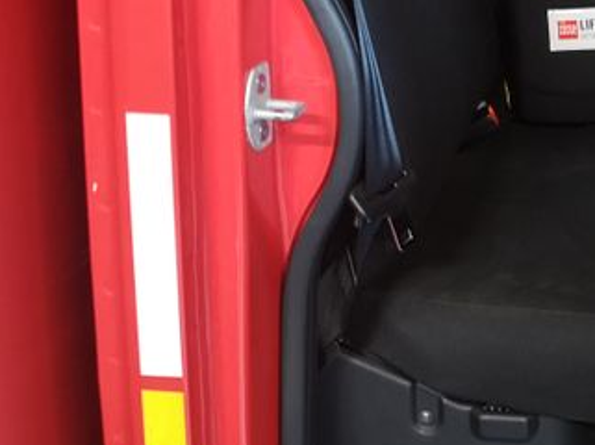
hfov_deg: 28.6
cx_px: 582
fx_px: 1099
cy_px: 82
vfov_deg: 22.5
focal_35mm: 64
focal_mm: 5.58
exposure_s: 1/20
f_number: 1.8
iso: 500
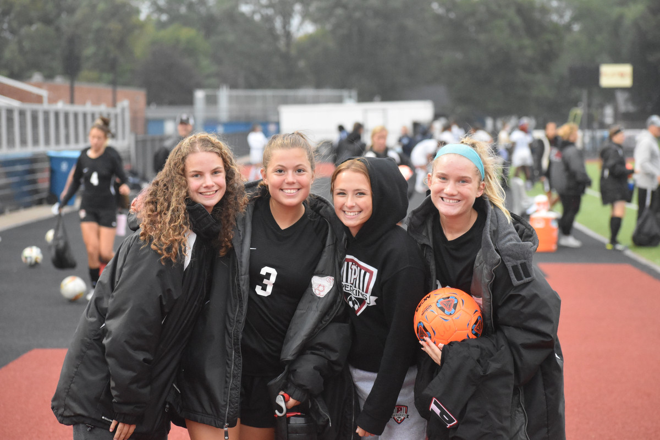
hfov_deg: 13.0
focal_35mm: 158
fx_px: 2887
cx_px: 330
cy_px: 220
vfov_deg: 8.7
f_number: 4.8
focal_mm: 105
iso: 3200
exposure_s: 1/320
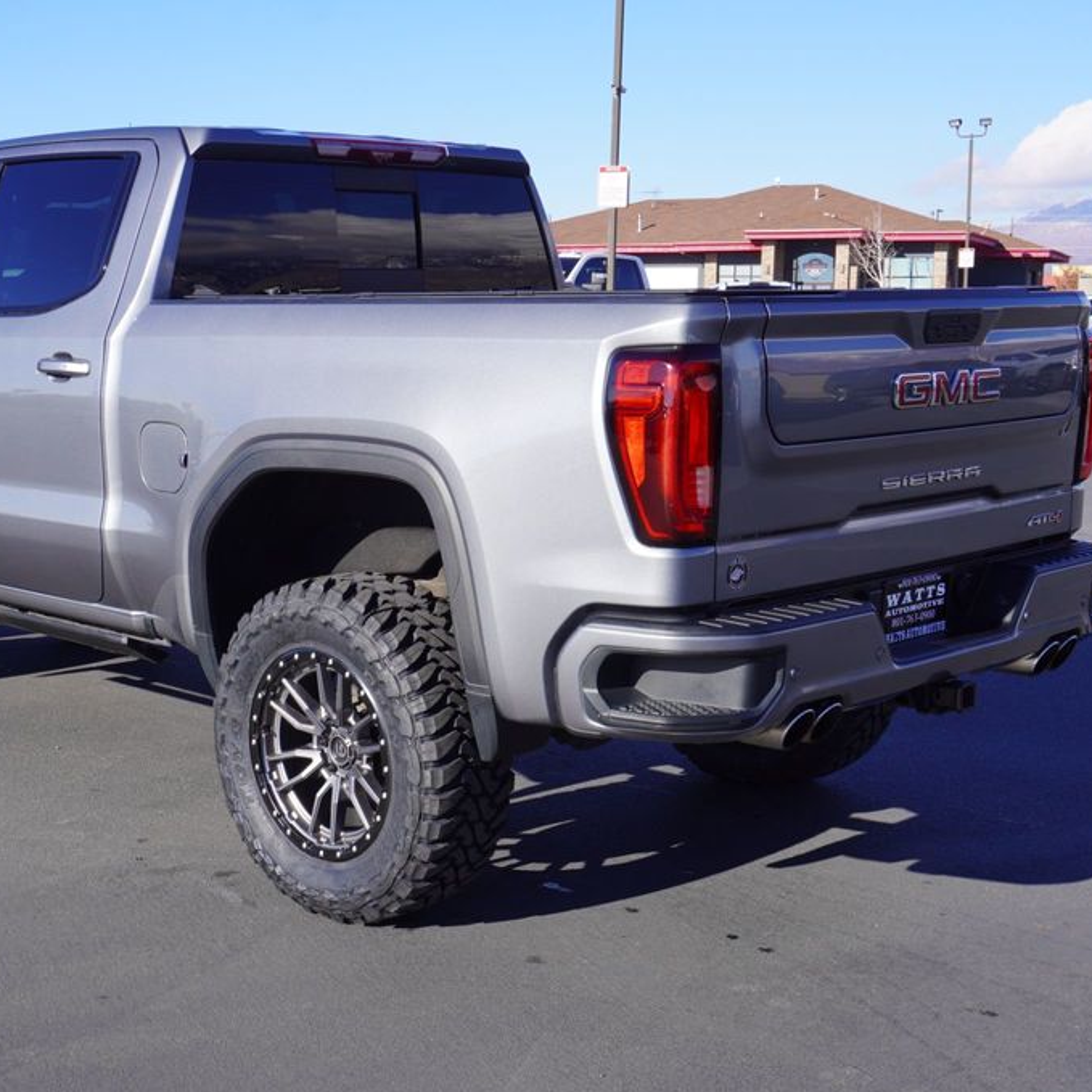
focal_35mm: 50
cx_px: 368
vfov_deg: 34.0
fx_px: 1785
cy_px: 548
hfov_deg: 33.7
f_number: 9
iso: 100
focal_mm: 26
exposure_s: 1/125
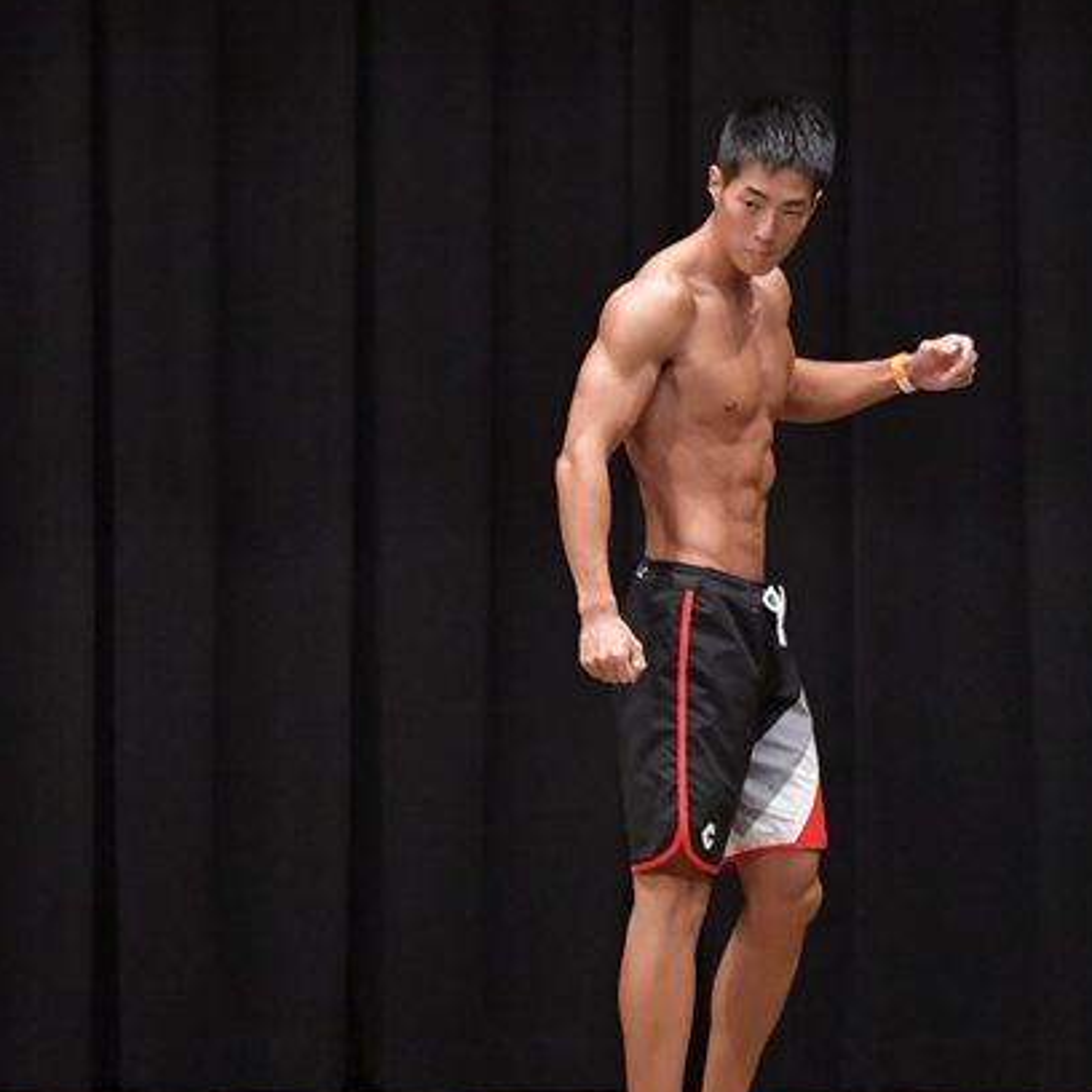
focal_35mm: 350
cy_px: 658
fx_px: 12492
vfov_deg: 5.0
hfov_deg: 5.0
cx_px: 625
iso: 6400
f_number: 5.6
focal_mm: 145
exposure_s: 1/400
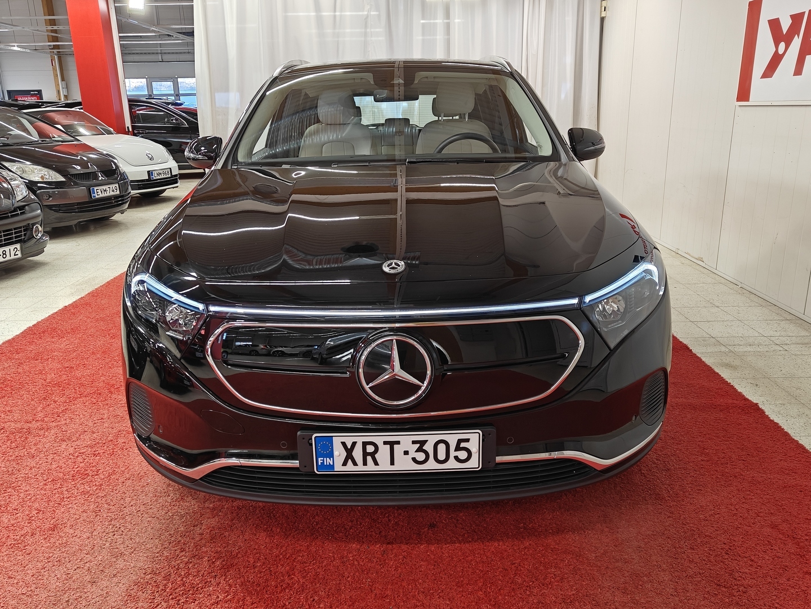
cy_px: 304
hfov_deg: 63.4
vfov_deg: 49.7
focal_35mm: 28
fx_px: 656
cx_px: 406
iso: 64
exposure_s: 1/67
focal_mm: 5.59
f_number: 1.8
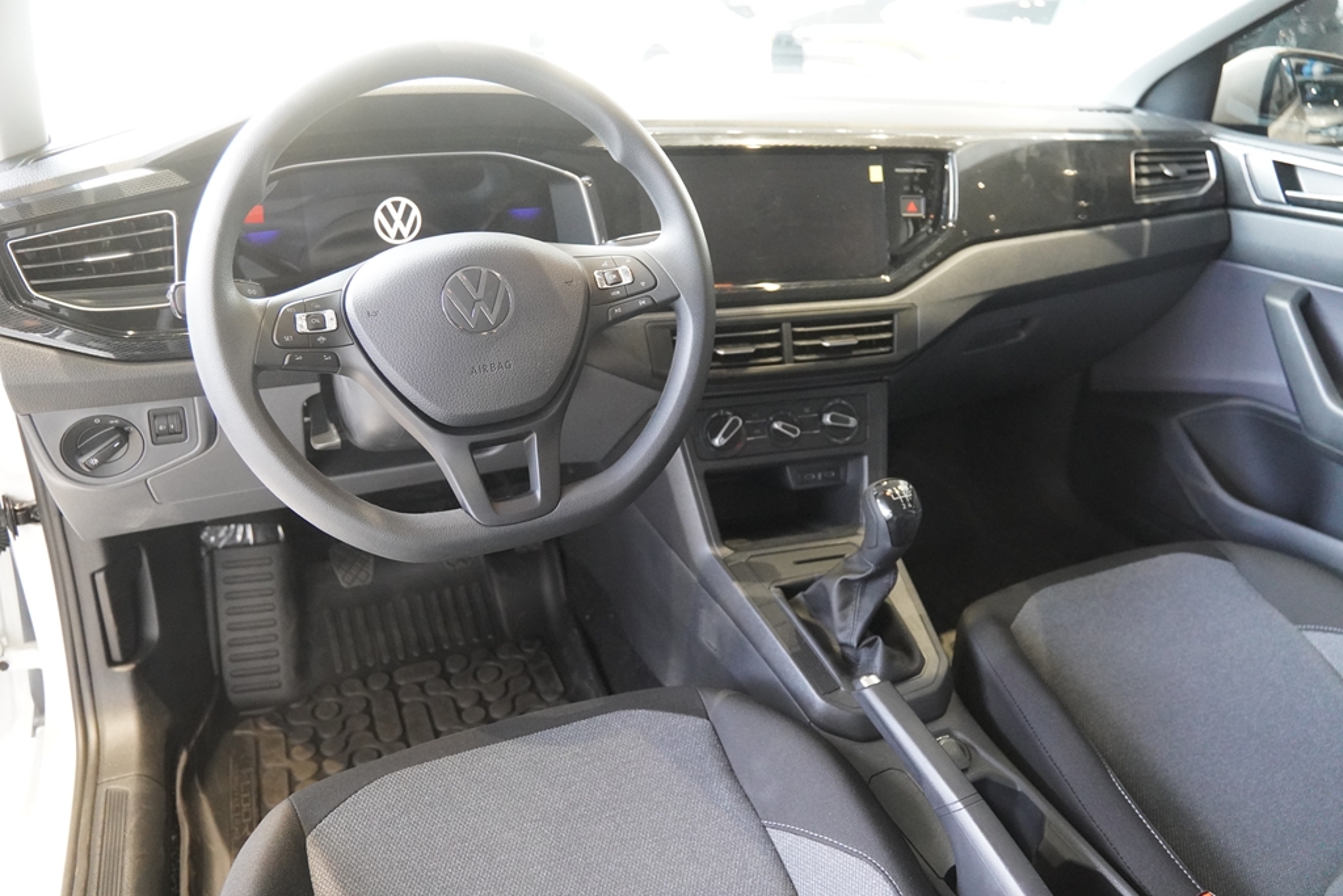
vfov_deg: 50.4
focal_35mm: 26
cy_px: 448
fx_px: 951
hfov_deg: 70.4
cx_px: 672
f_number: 2.8
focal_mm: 17
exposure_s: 1/160
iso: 4000
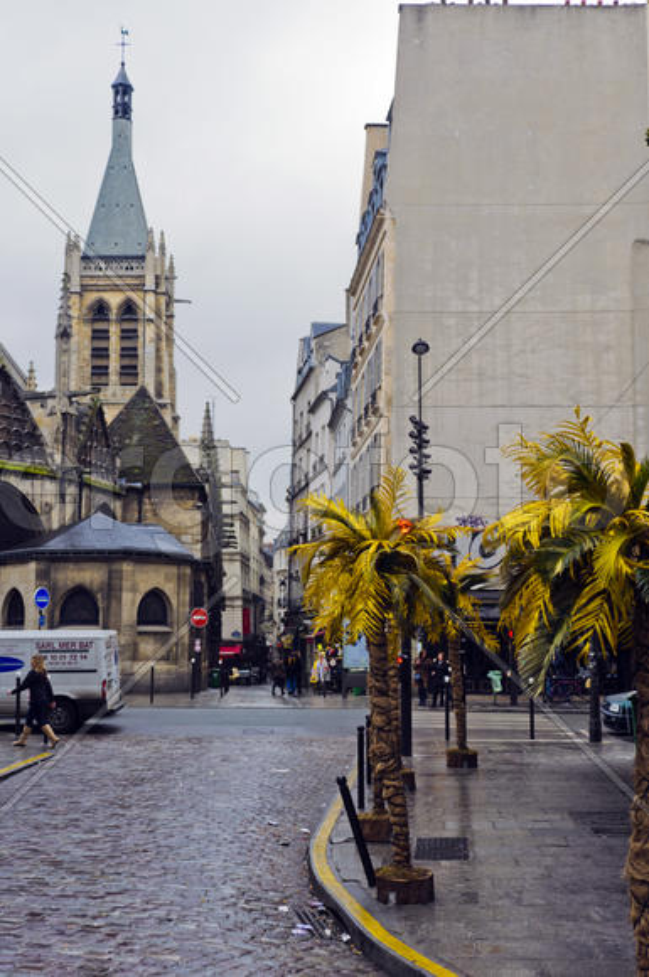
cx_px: 324
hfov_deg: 31.8
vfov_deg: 46.5
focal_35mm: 42
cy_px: 488
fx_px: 1139
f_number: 3.5
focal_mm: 28
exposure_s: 1/180
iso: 250
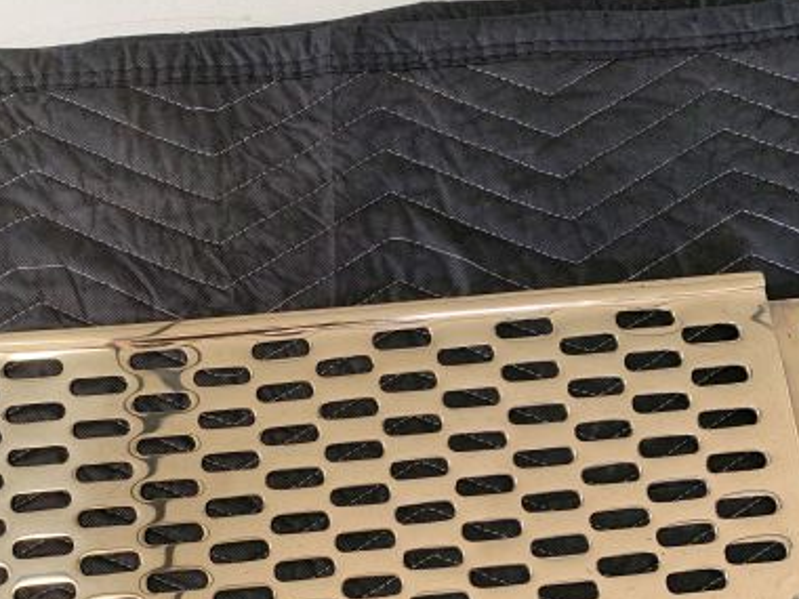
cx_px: 240
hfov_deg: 44.8
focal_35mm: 41
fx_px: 946
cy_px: 443
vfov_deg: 34.5
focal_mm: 4.25
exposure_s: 1/60
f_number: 1.8
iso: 100
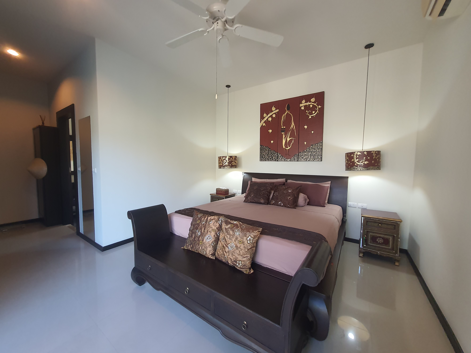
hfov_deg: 106.2
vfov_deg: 89.9
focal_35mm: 13
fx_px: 177
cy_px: 176
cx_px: 236
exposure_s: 1/50
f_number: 2.2
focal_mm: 1.74
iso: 200
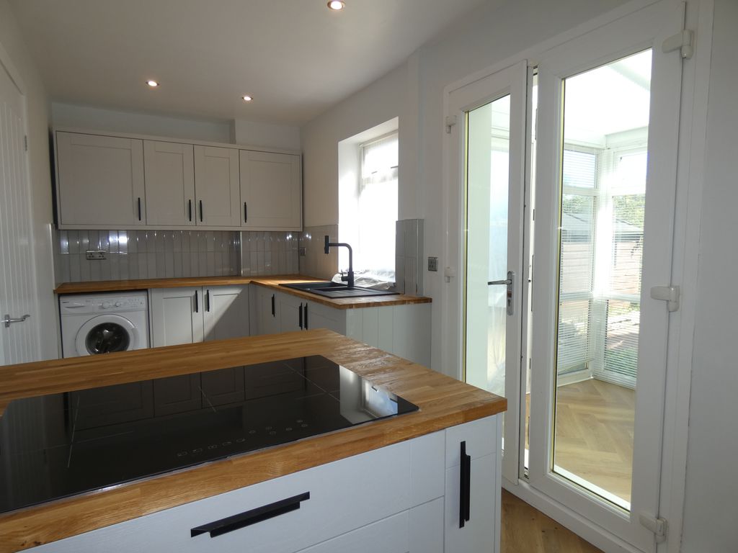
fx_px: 426
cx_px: 369
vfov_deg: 66.0
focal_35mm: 20
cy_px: 276
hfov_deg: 81.7
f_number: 2.8
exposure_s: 1/160
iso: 80
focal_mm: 3.6
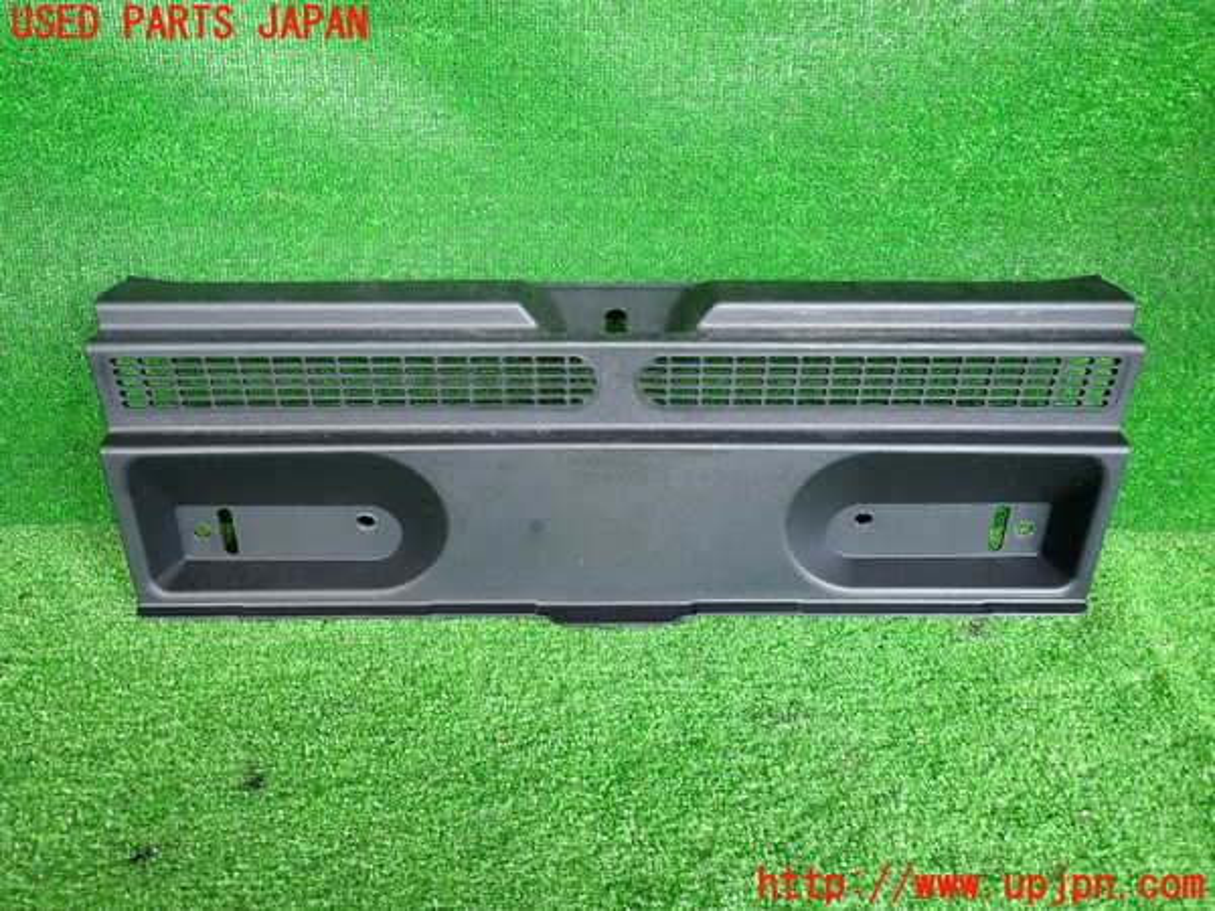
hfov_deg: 69.4
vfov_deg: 54.9
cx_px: 608
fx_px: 877
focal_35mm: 25
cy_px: 456
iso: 200
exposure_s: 1/80
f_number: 2
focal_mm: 4.5
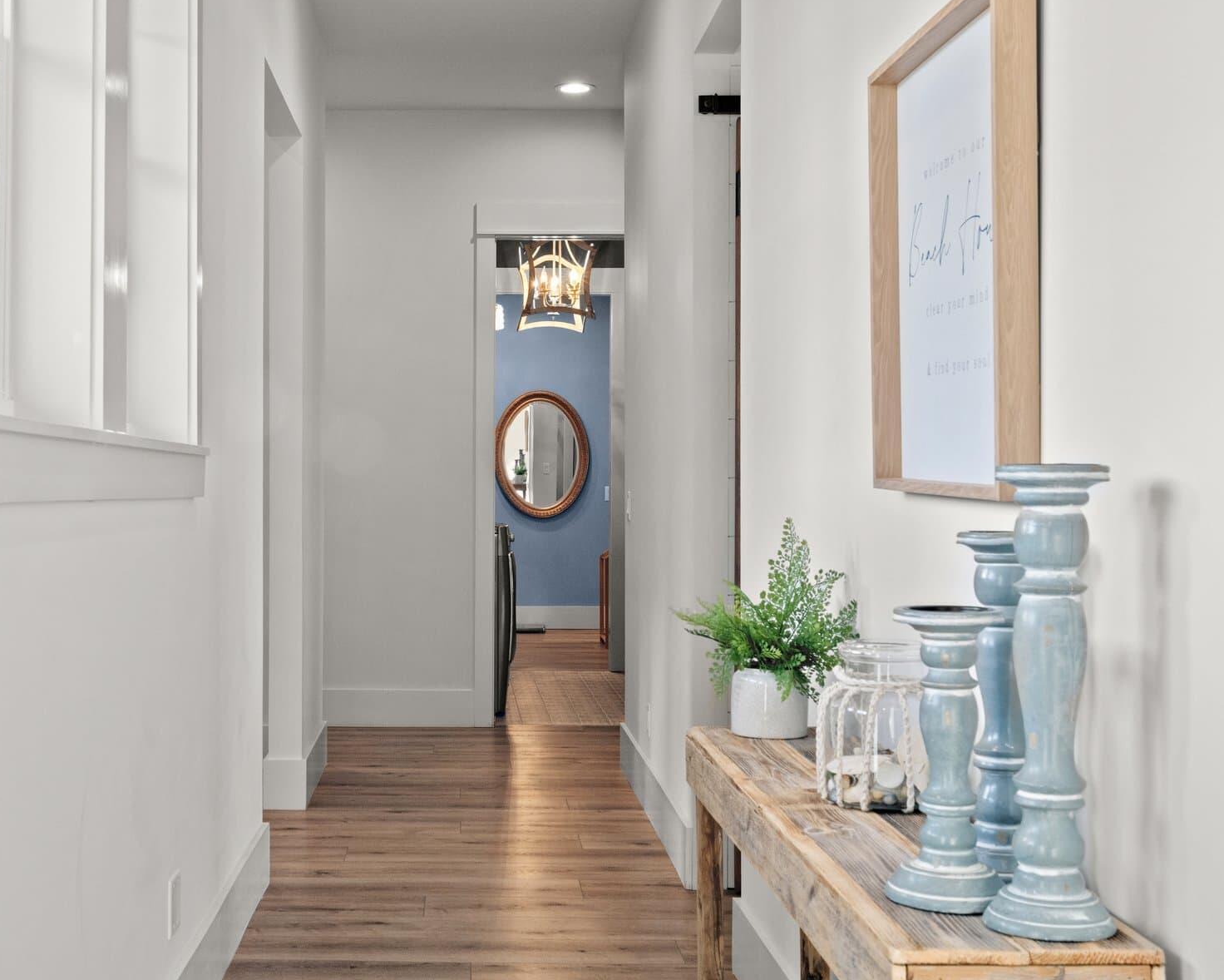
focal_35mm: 47
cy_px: 484
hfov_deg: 39.2
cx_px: 435
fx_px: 1703
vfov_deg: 32.1
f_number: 9
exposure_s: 1/13
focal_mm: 24
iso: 500
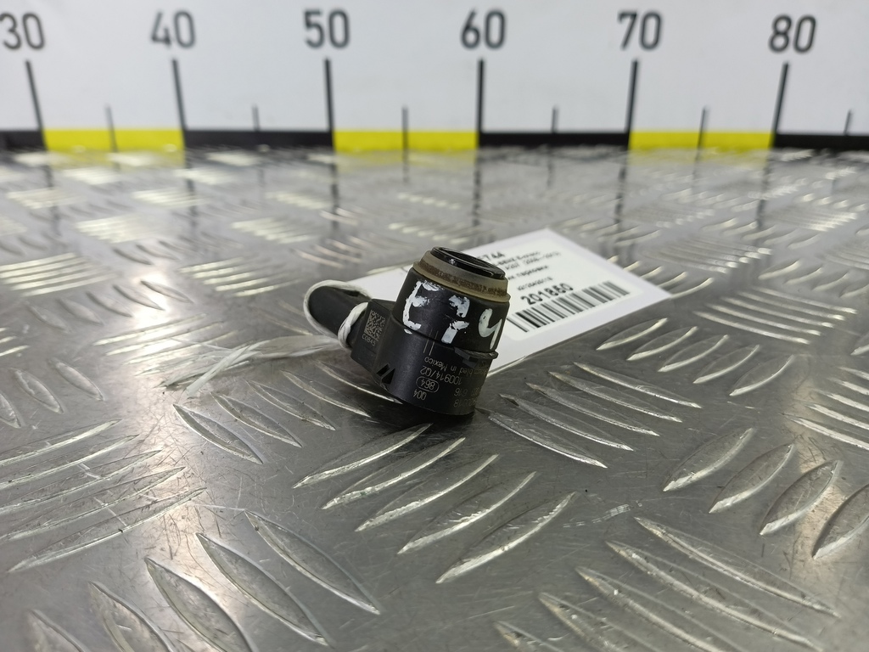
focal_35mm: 23
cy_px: 326
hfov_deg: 73.9
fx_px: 577
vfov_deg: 58.9
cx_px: 434
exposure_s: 1/50
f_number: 1.6
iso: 103
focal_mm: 4.11
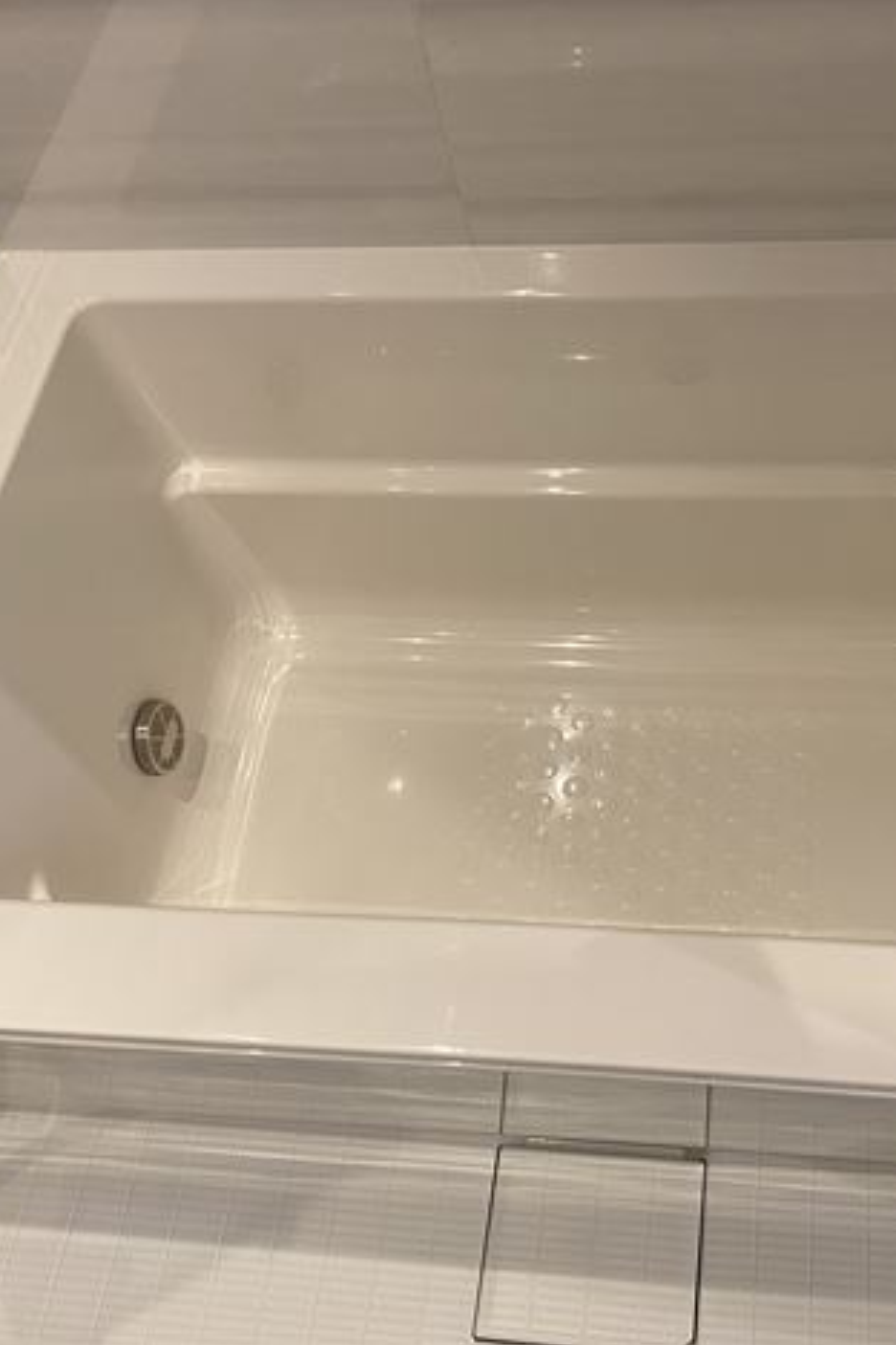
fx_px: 1381
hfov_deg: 35.5
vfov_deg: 51.9
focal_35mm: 37
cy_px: 661
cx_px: 617
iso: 80
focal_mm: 4.25
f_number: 1.8
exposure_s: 1/50
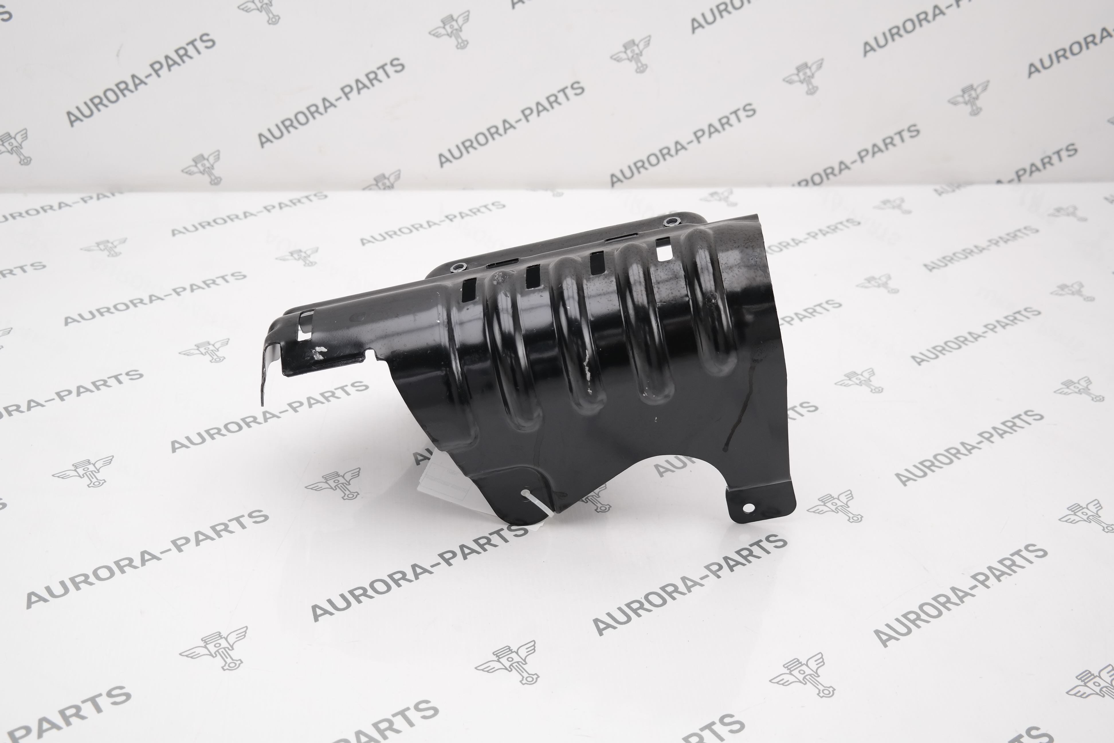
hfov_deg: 42.7
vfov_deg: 29.2
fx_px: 1423
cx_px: 557
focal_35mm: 46
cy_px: 372
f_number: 4.5
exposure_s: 1/100
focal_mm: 30
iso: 200
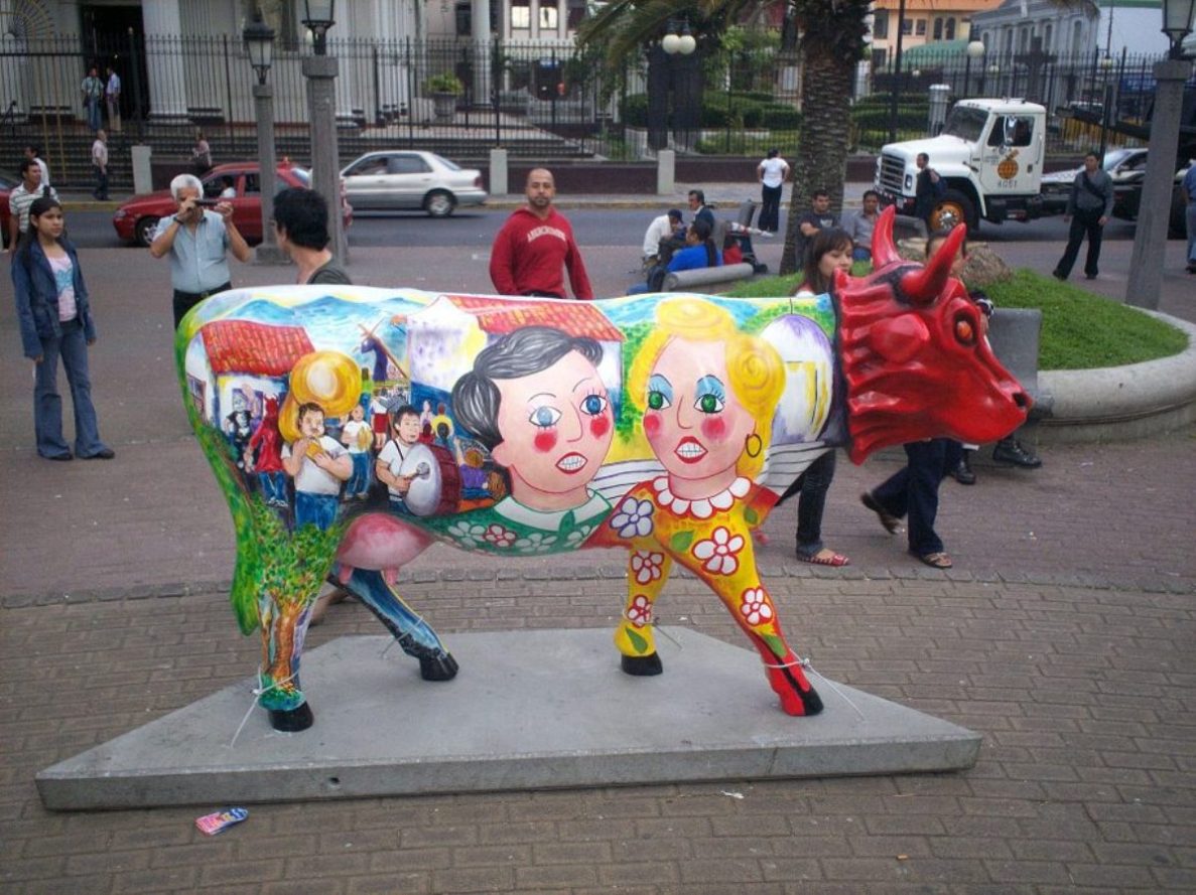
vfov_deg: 39.6
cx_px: 598
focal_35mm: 36
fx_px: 1243
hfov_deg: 51.4
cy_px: 448
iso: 100
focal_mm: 6
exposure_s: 1/82.3
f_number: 4.5
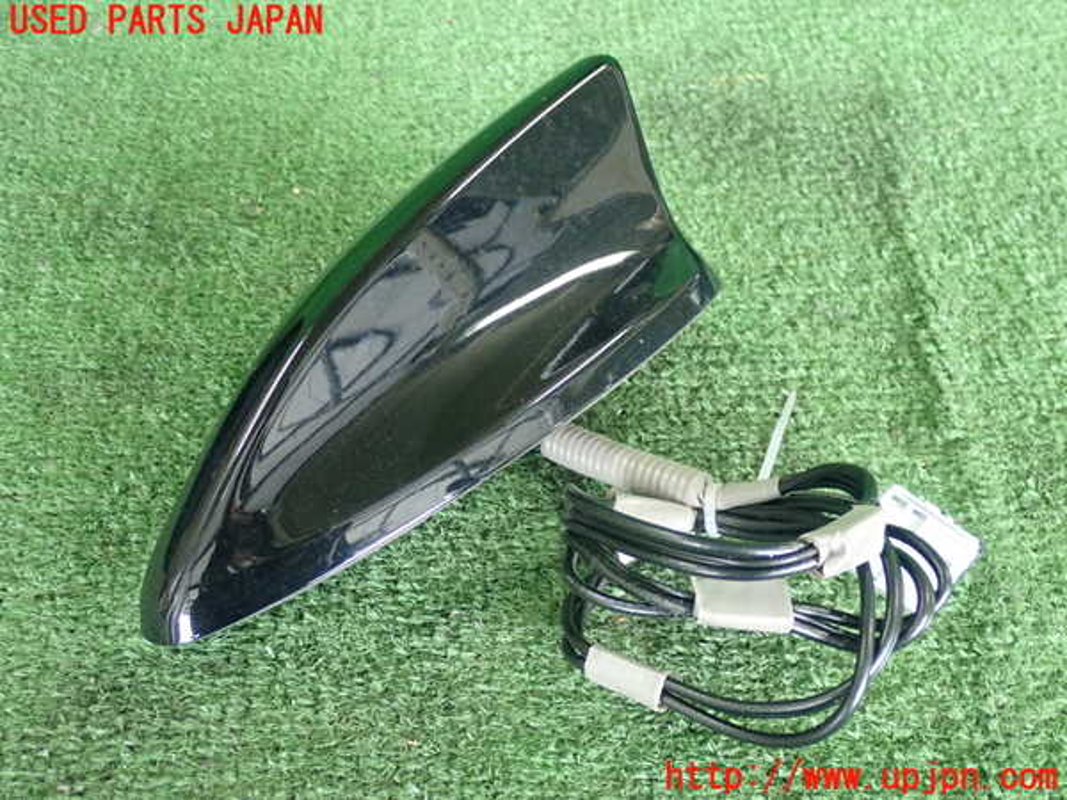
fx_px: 1325
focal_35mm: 43
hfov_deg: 43.9
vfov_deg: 33.6
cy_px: 400
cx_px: 534
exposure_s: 1/40
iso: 800
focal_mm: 7.86
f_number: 2.9
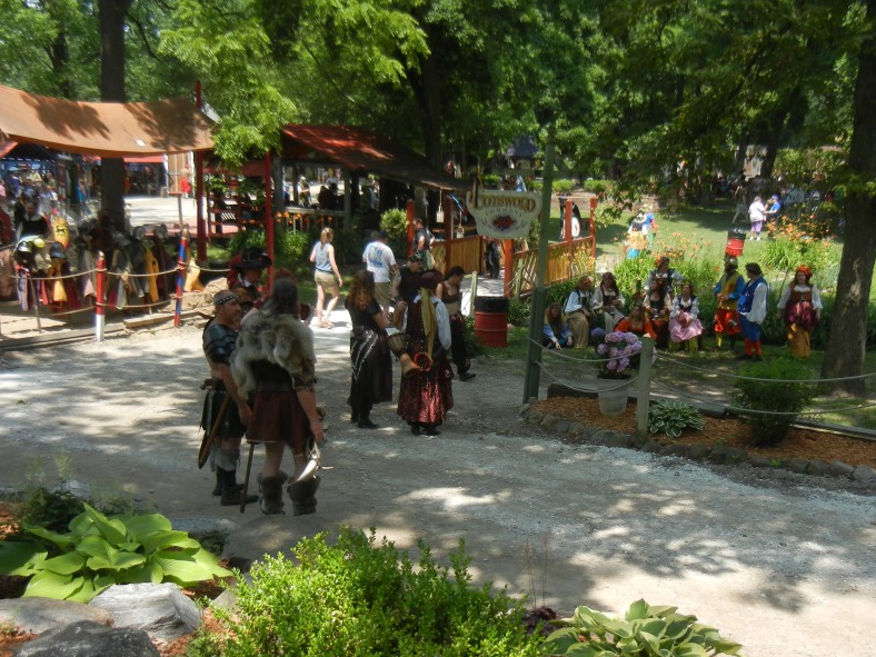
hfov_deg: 47.7
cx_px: 512
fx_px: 987
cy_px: 385
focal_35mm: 39
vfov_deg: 36.7
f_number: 3.5
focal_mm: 5.4
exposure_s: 1/621
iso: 160
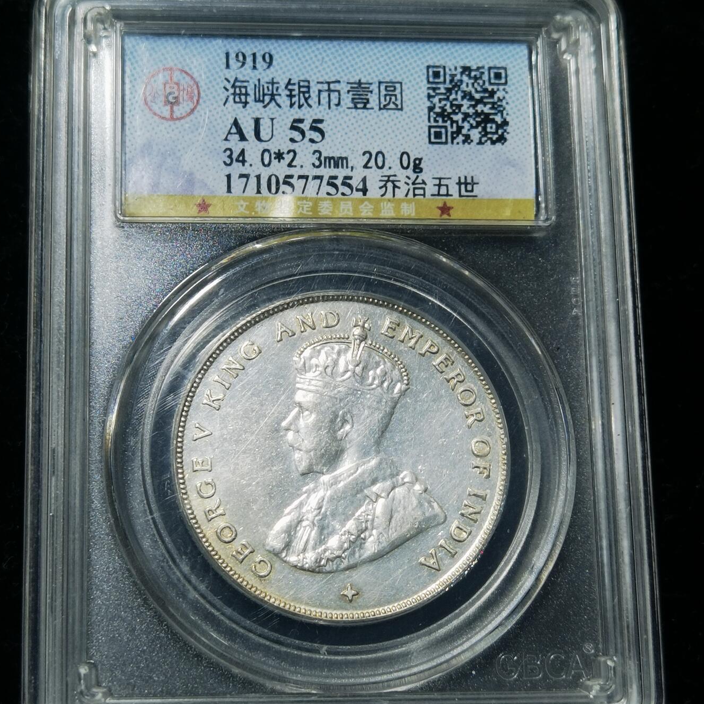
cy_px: 382
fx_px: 1841
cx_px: 349
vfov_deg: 21.6
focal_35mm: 80
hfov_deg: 21.7
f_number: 1.9
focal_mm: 6.67
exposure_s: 1/100
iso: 64
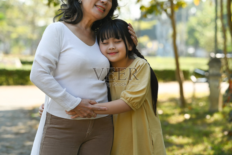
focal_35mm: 105
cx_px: 116
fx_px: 677
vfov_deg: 13.0
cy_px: 78
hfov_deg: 19.5
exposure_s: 1/320
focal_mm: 105
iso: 100
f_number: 4
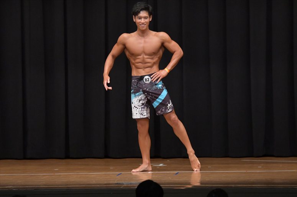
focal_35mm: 225
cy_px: 98
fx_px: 1855
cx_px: 148
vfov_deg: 6.1
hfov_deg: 9.2
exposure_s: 1/400
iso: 6400
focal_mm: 150
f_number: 5.6
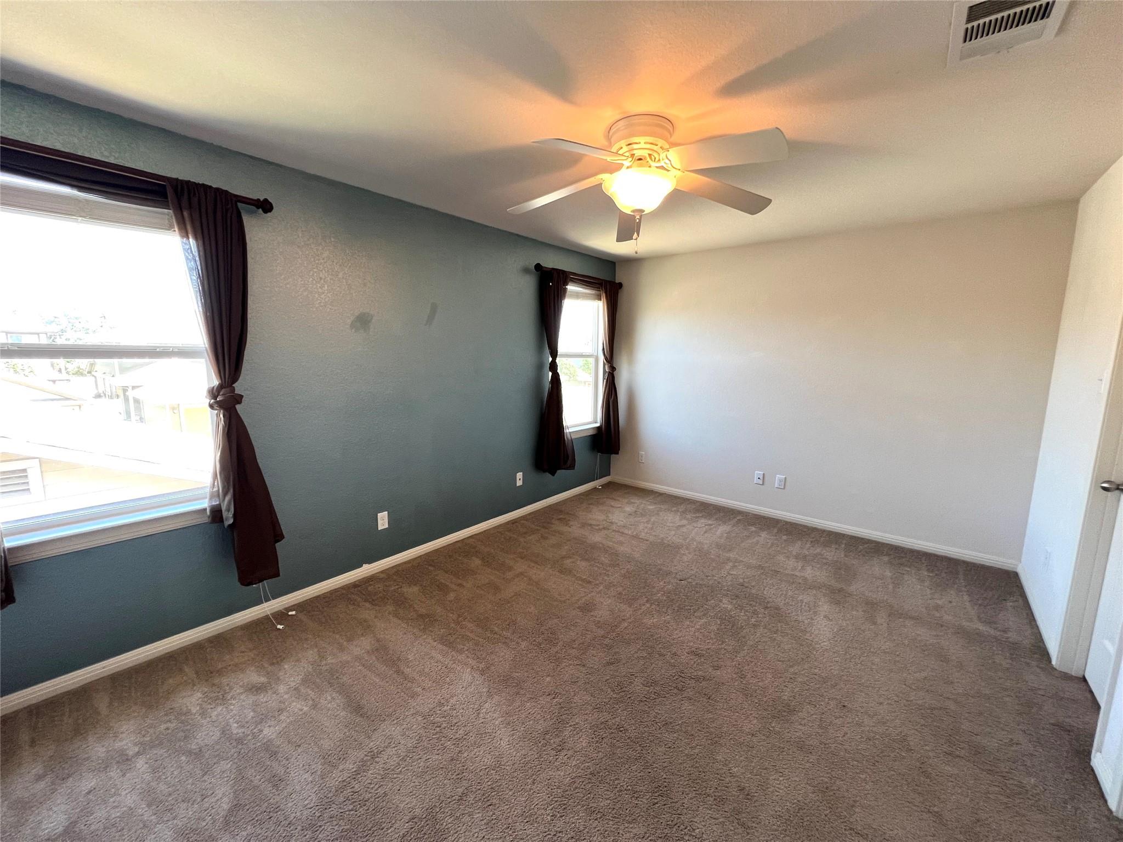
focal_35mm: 13
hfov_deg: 106.2
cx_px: 562
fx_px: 422
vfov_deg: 89.9
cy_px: 421
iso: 200
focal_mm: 1.57
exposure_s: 1/120
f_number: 1.8
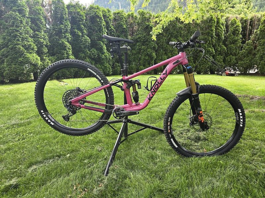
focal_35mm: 23
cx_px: 132
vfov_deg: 58.9
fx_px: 176
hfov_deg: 73.9
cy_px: 99
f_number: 1.7
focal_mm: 6.3
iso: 40
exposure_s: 1/180
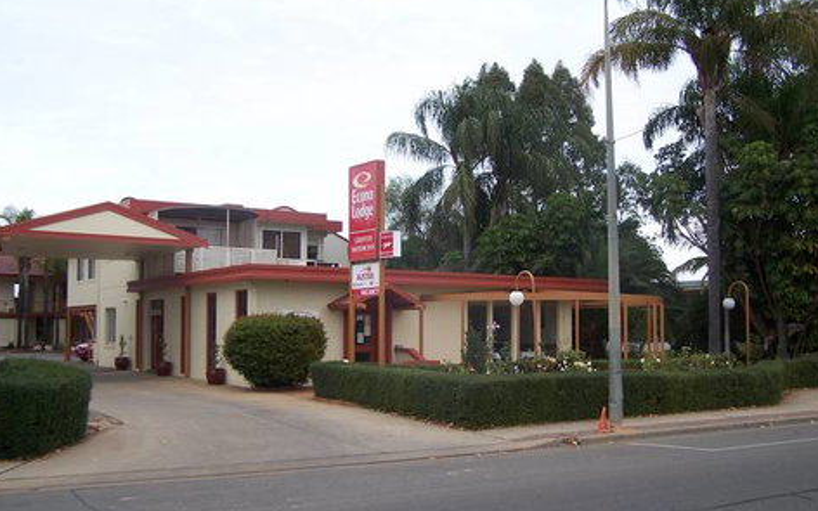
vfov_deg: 31.2
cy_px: 272
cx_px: 409
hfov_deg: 48.2
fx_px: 914
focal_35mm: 41
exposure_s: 1/500
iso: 80
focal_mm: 6.3
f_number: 2.8
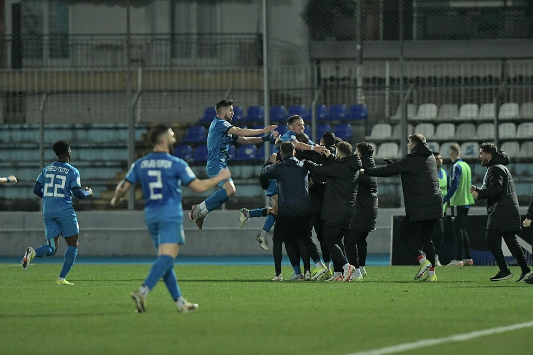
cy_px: 178
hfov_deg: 4.6
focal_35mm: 450
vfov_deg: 3.1
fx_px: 6659
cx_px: 266
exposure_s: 1/1250
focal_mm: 300
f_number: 2.8
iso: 3200
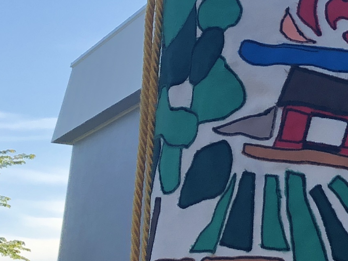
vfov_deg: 11.2
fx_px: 1317
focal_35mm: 131
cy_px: 7
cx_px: 540
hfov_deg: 14.0
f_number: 1.8
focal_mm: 3.99
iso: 20
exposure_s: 1/592
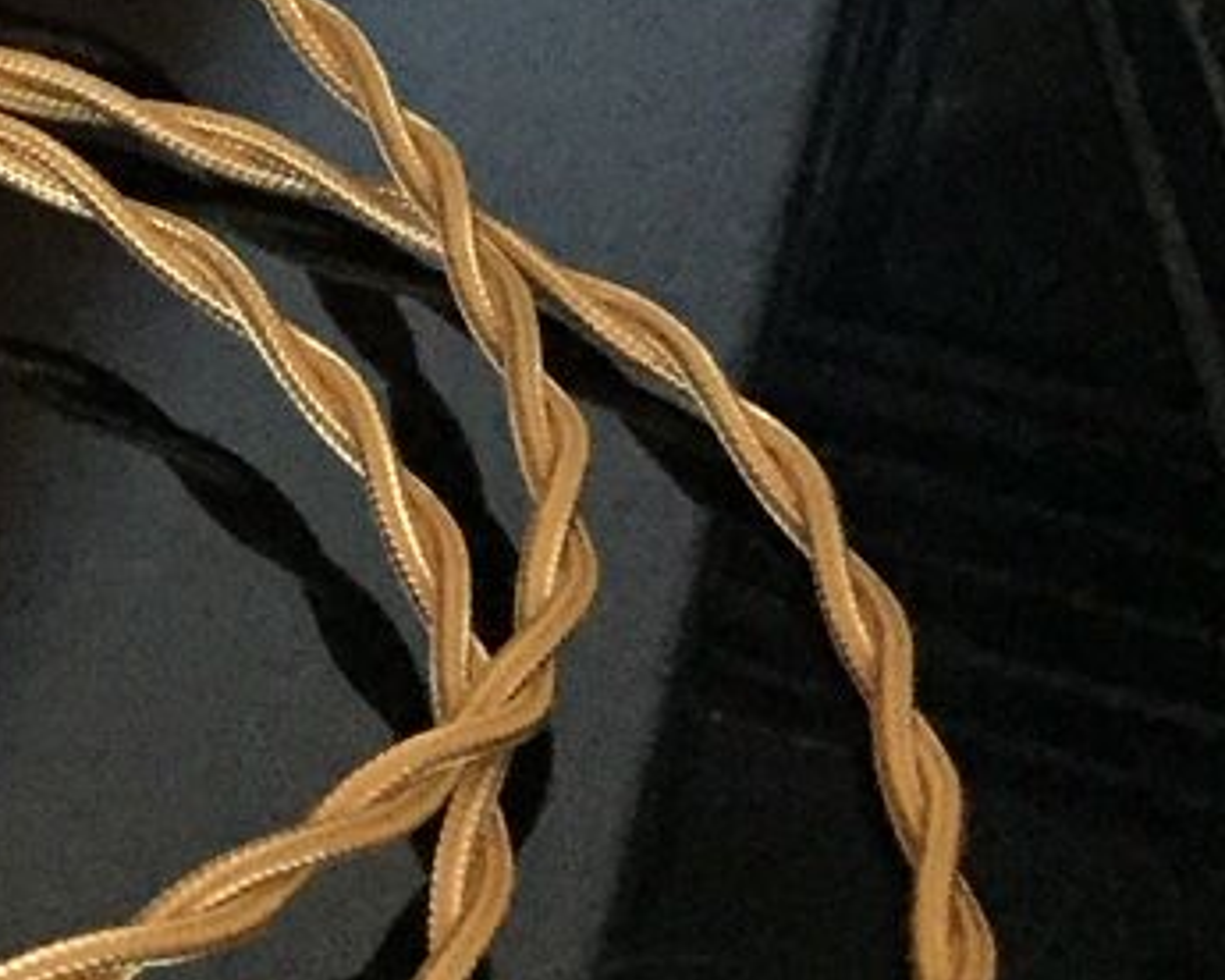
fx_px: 4858
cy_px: -593
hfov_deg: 12.1
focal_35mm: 134
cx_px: -1523
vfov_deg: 11.0
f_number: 2.2
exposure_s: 1/25
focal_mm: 4.15
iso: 250
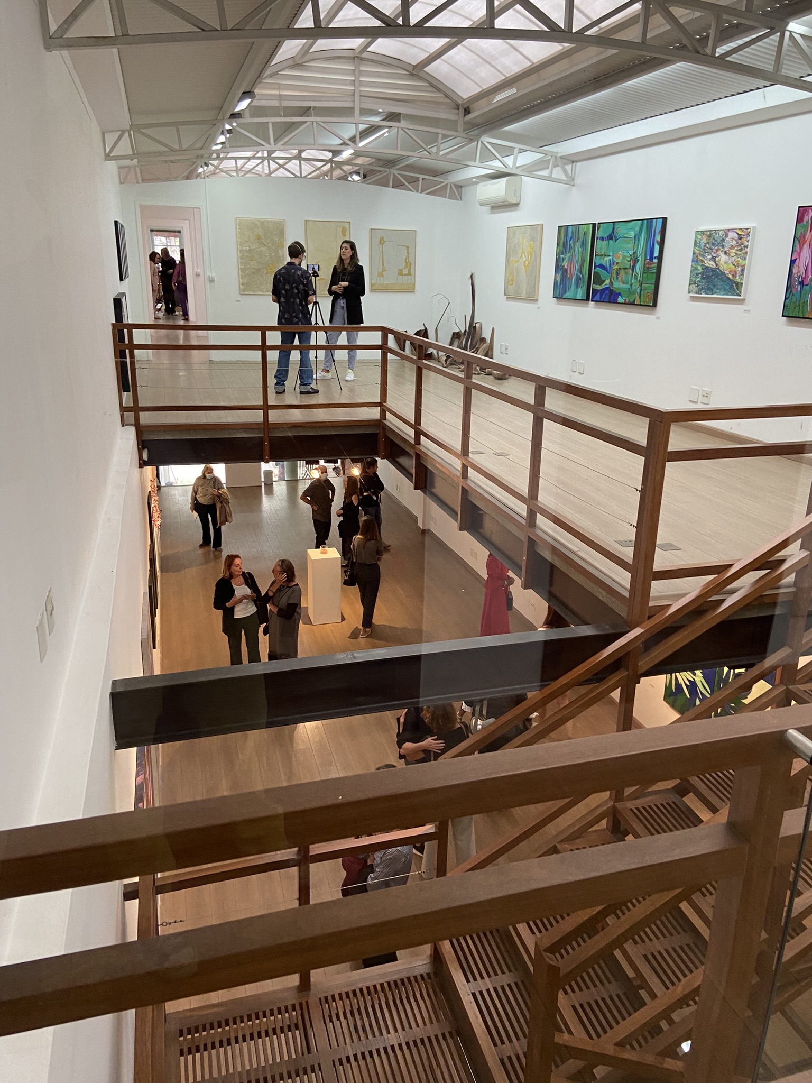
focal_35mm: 26
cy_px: 542
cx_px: 406
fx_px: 813
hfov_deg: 53.1
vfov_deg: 67.3
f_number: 1.8
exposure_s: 1/60
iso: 125
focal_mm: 4.25
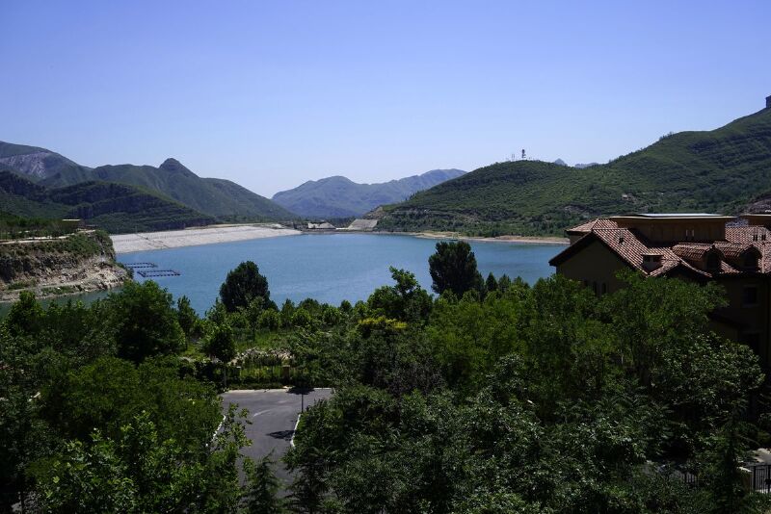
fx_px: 750
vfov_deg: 37.9
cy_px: 257
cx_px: 386
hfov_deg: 54.4
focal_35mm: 35
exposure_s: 1/500
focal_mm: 35
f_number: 8
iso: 100
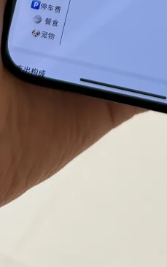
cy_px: -206
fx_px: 728
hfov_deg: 12.8
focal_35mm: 100
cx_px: 185
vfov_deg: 17.2
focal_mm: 6.76
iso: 80
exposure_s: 1/506
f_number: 1.78
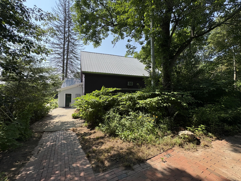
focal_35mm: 15
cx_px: 115
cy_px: 95
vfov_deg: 81.7
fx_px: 104
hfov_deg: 98.1
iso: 64
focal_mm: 2.22
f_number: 2.2
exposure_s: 1/1078
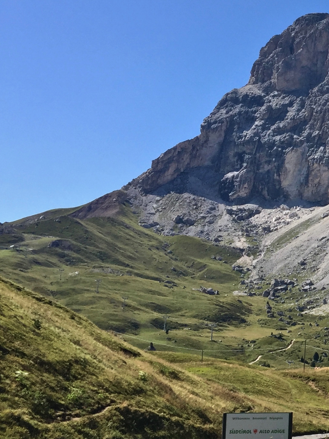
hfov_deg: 18.4
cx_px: 518
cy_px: 237
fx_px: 874
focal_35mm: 69
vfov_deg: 28.2
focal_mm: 4.15
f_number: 2.2
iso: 32
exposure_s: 1/1276
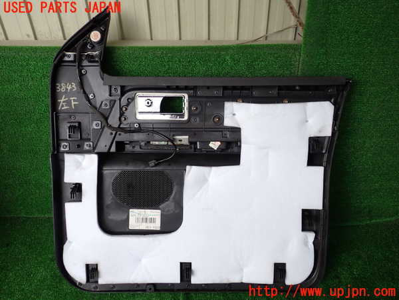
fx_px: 346
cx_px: 200
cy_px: 150
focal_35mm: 30
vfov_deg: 46.8
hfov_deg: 60.0
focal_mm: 5.4
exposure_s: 1/125
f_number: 2.3
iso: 125
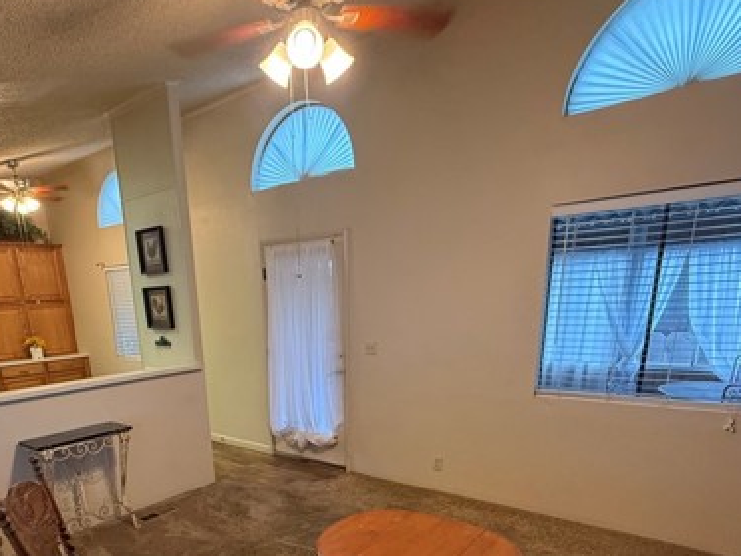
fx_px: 514
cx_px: 292
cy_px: 451
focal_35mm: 24
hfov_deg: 70.7
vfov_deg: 52.8
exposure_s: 1/60
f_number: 2.2
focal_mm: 2.22
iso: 500
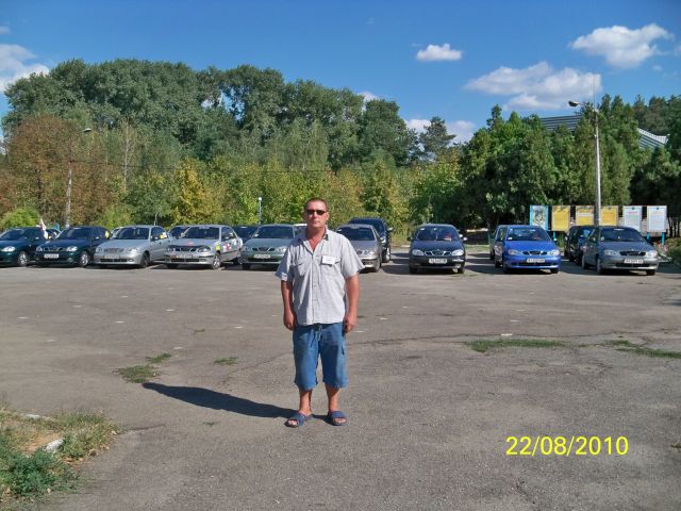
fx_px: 689
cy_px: 256
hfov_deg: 52.6
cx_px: 340
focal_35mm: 35
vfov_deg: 40.7
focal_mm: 6.2
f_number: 3.5
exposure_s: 1/800
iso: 100
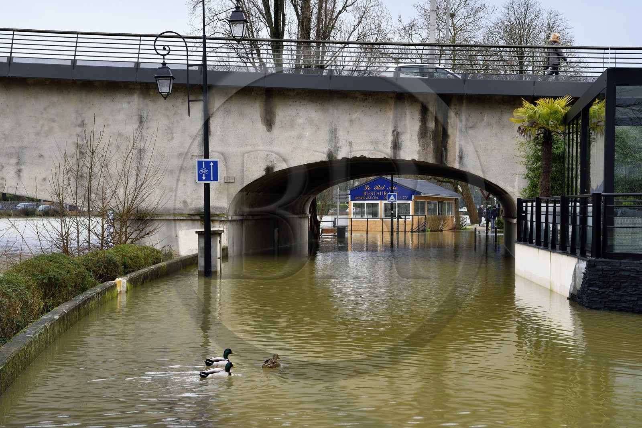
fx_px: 1105
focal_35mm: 62
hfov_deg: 32.4
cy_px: 214
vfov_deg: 21.9
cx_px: 321
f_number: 8
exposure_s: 1/160
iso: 400
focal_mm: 62
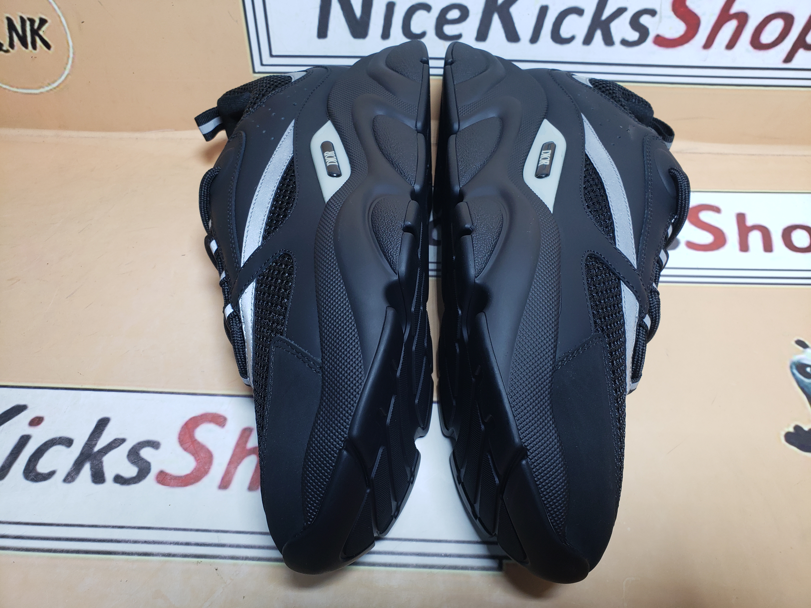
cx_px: 406
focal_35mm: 26
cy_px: 304
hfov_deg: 67.3
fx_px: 609
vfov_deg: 53.1
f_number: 2.4
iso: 50
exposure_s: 1/159
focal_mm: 4.3
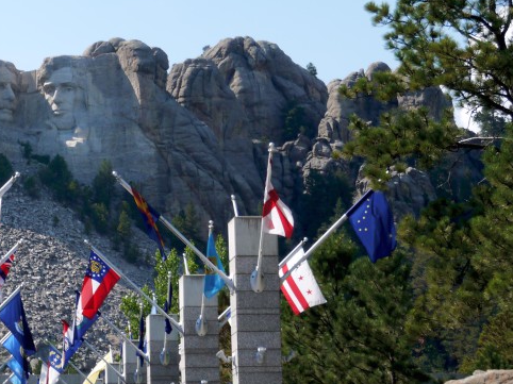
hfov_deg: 16.3
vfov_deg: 12.4
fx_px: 1763
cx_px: 37
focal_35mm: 119
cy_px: 161
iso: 160
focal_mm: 28
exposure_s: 1/250
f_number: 9
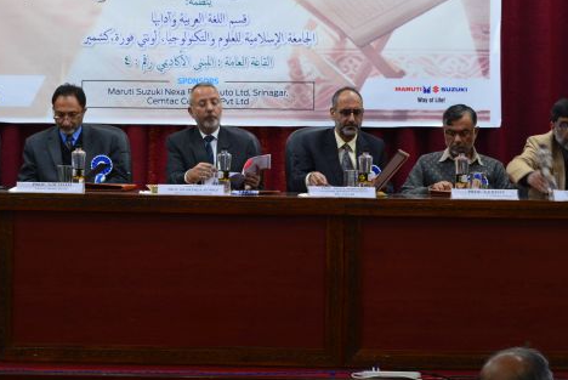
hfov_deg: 24.7
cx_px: 218
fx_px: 1295
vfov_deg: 16.6
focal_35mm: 82
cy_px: 107
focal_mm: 32
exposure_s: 1/15
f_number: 8
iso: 640
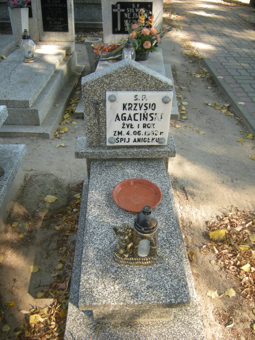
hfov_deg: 45.4
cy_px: 170
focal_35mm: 31
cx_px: 128
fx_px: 304
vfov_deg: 58.4
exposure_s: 1/54.6
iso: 64
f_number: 2.9
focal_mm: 5.3
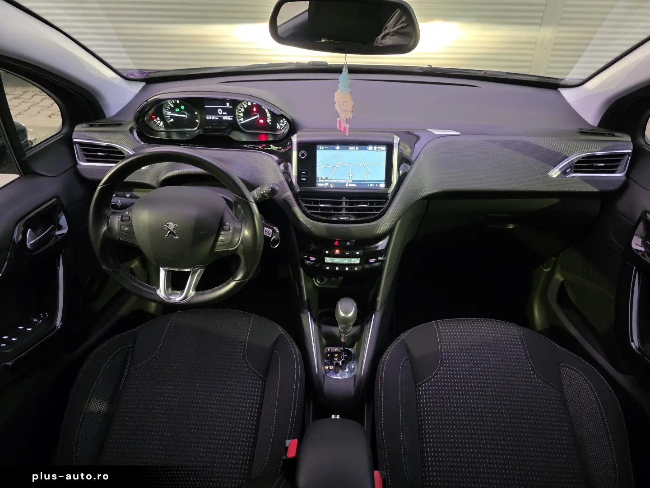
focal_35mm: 23
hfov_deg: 73.9
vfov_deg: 58.9
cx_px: 325
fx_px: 432
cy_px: 244
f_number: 1.7
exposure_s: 1/25
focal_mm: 6.3
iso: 1250
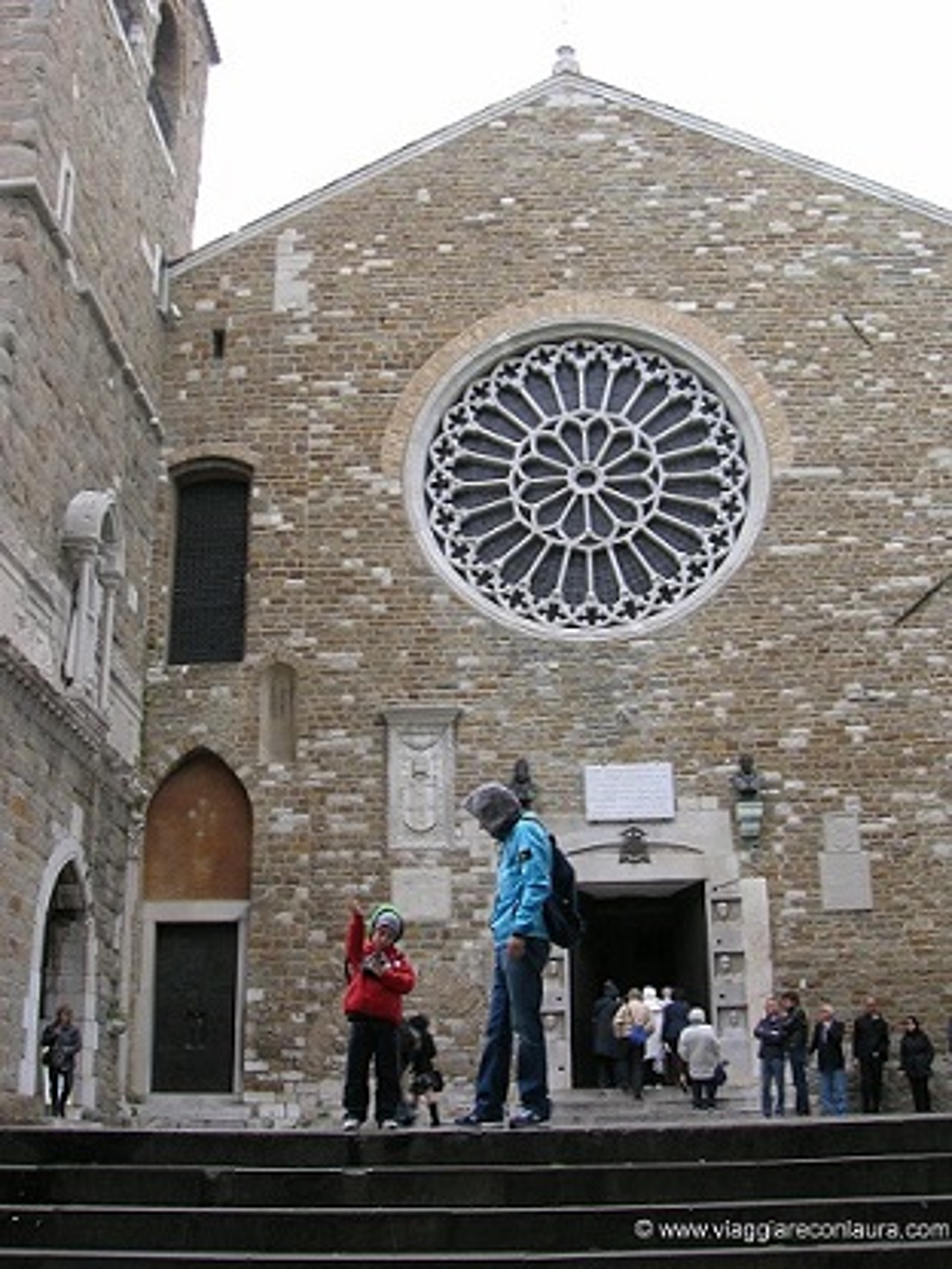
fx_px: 1393
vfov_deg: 49.0
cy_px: 634
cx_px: 476
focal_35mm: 38
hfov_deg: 37.7
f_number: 5
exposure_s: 1/23.5
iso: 50
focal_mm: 6.4
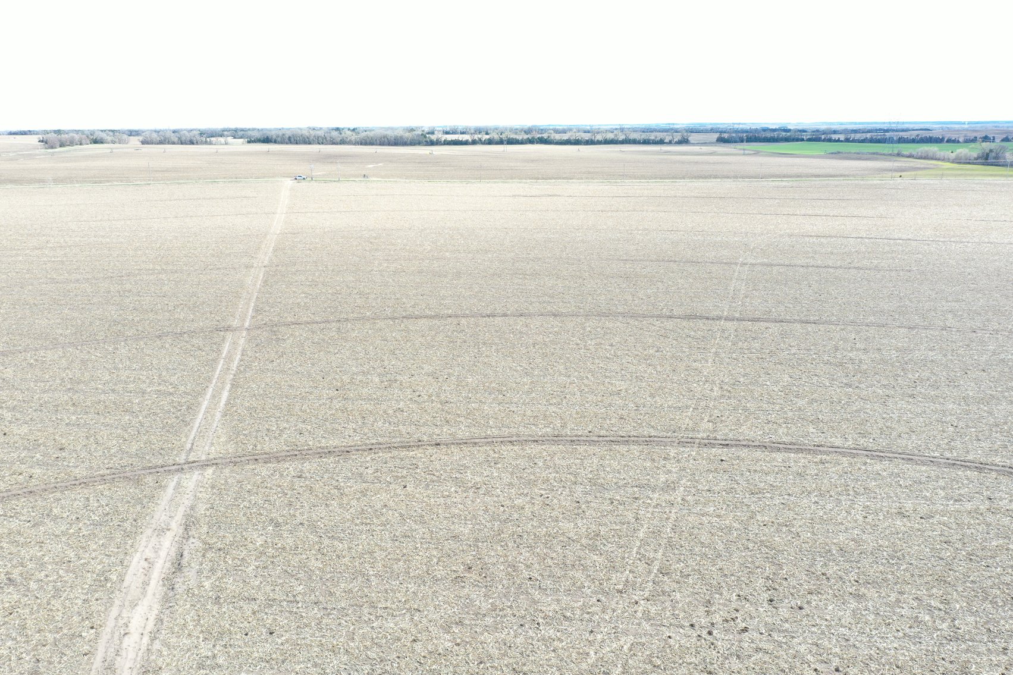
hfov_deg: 65.5
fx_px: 788
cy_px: 338
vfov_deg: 46.4
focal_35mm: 28
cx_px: 506
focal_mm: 10.26
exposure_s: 1/200
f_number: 4.5
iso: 100
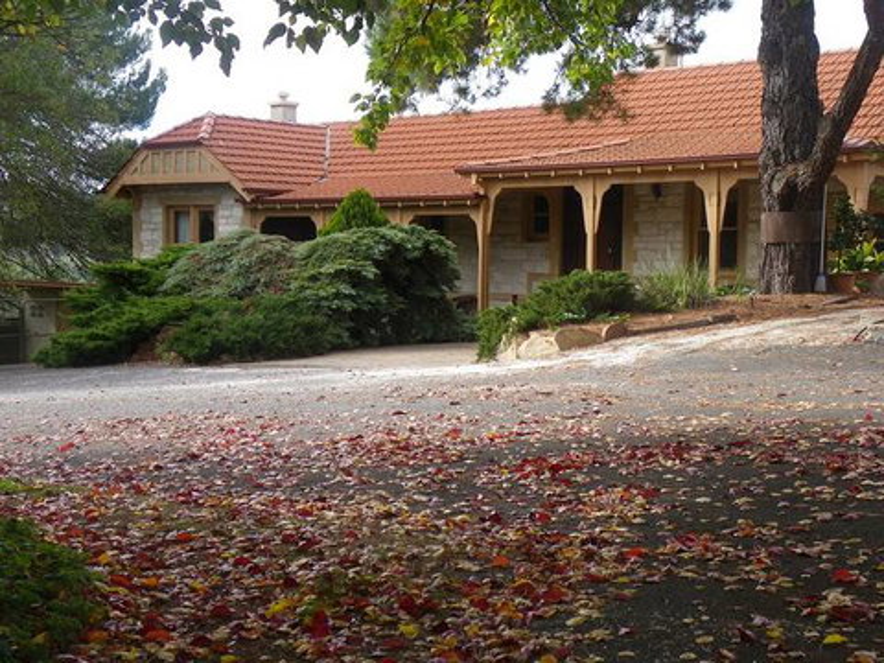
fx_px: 1353
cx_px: 442
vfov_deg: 27.5
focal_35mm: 53
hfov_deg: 36.2
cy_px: 332
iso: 50
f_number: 3.5
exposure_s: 1/125
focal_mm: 9.3
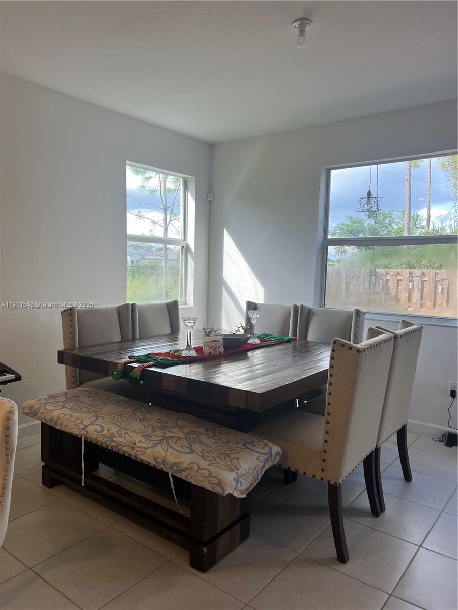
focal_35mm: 26
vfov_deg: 67.3
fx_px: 459
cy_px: 305
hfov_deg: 53.1
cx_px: 229
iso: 32
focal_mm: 5.7
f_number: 1.5
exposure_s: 1/120
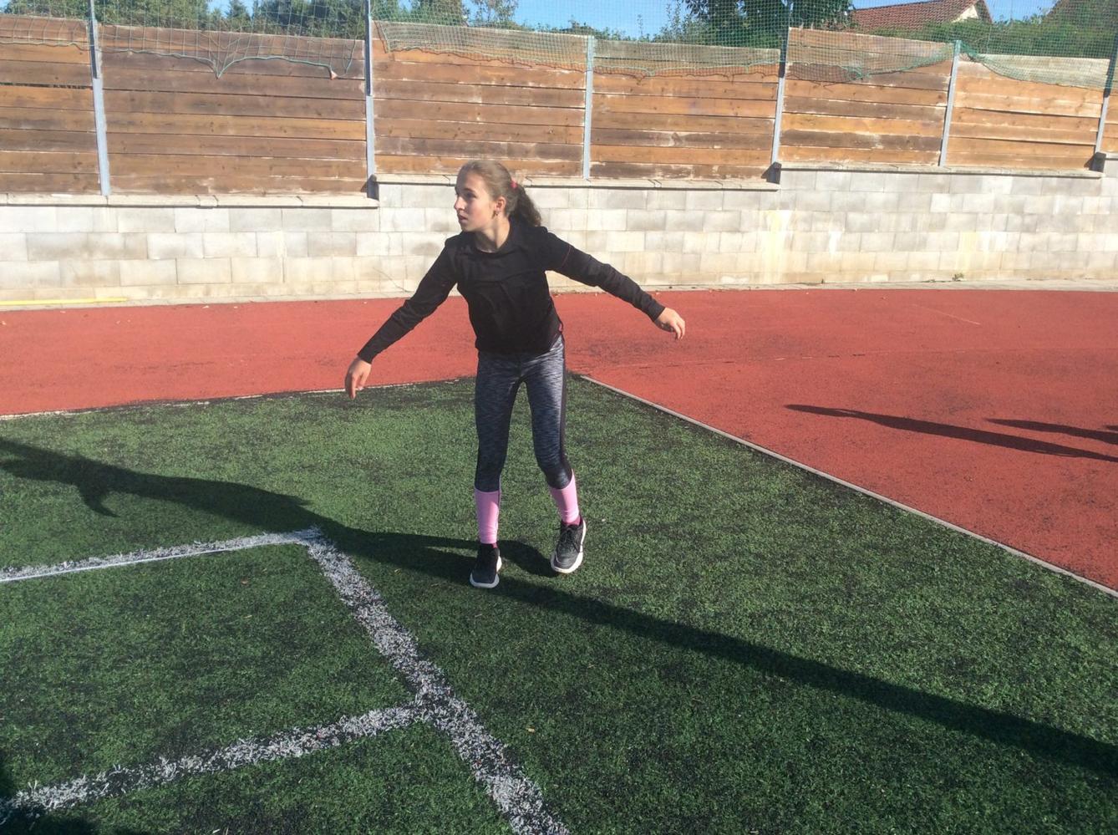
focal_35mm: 32
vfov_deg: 44.0
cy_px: 418
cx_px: 559
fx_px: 1032
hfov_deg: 56.9
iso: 32
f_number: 2.4
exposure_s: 1/969
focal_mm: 3.3
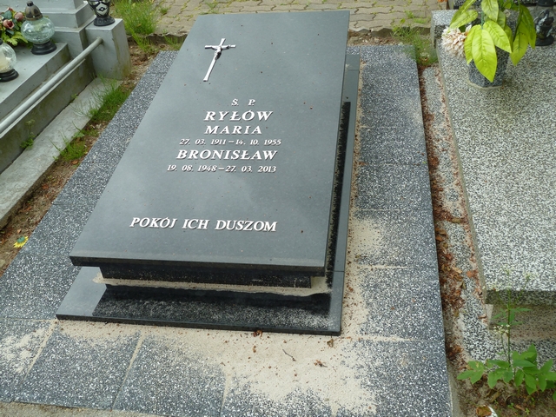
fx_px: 594
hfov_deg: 50.1
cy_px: 208
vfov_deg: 38.7
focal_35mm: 37
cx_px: 278
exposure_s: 1/100
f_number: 4
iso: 80
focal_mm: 6.1
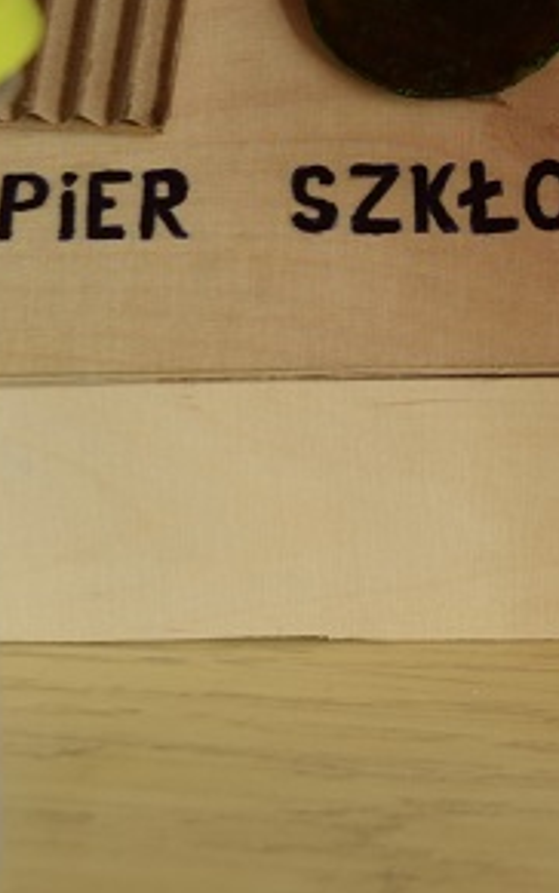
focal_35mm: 102
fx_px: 2491
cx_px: 765
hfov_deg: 12.3
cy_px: 230
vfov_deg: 20.2
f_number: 5.6
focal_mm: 27
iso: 100
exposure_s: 1/10
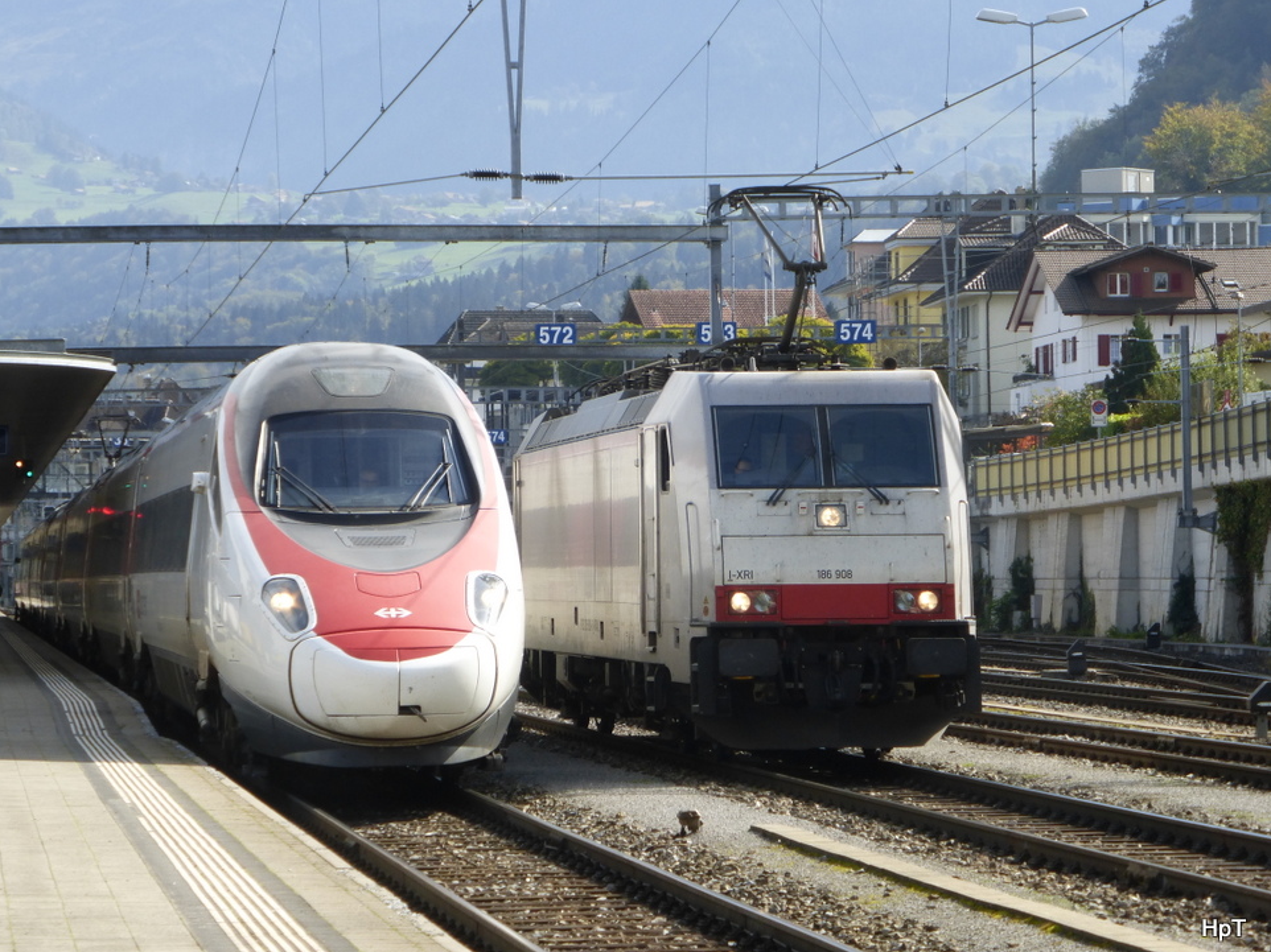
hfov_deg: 12.6
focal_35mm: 157
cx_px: 617
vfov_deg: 9.4
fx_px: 5763
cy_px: 473
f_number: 5.4
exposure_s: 1/250
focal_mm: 24.4
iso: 100
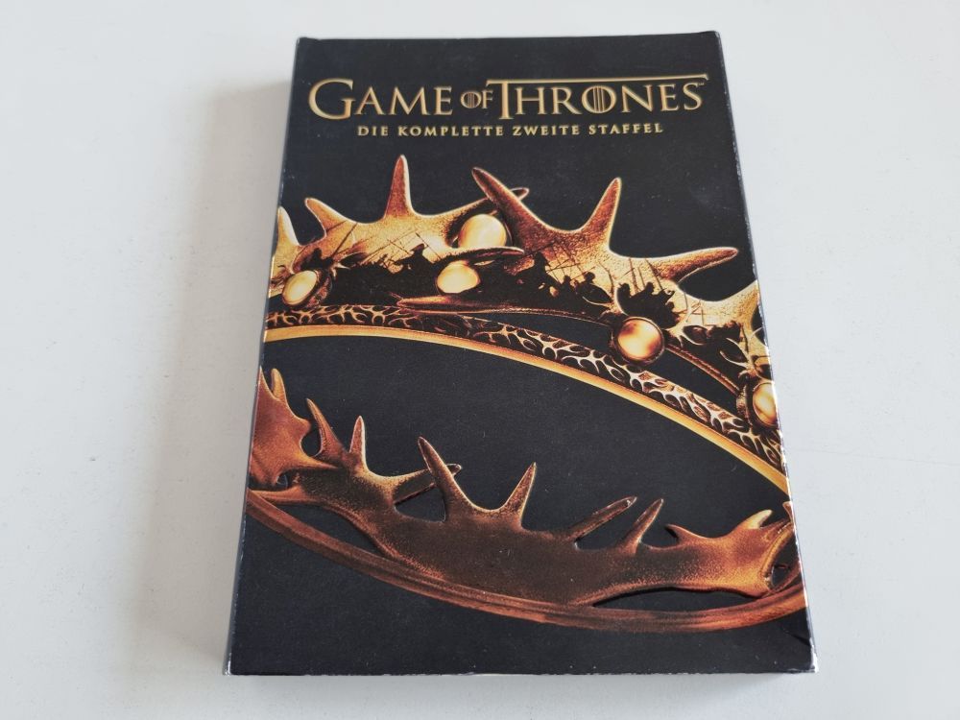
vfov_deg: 53.1
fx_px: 721
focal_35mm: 26
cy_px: 360
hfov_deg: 67.3
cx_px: 480
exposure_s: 1/100
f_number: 1.8
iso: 160
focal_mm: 5.4
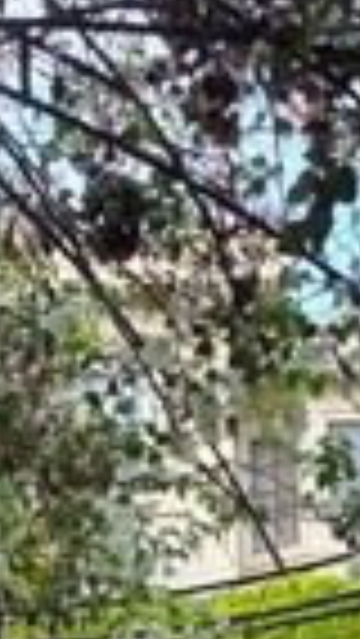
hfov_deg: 18.6
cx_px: 50
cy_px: 842
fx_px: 1085
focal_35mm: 64
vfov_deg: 27.2
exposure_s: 1/120
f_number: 1.9
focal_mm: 2.2
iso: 20
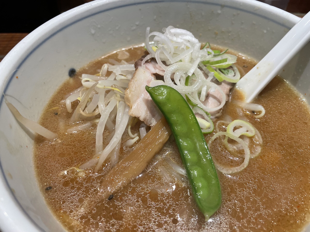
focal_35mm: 26
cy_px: 116
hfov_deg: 67.3
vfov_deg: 53.1
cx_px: 155
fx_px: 233
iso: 125
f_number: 1.6
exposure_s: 1/100
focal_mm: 4.2
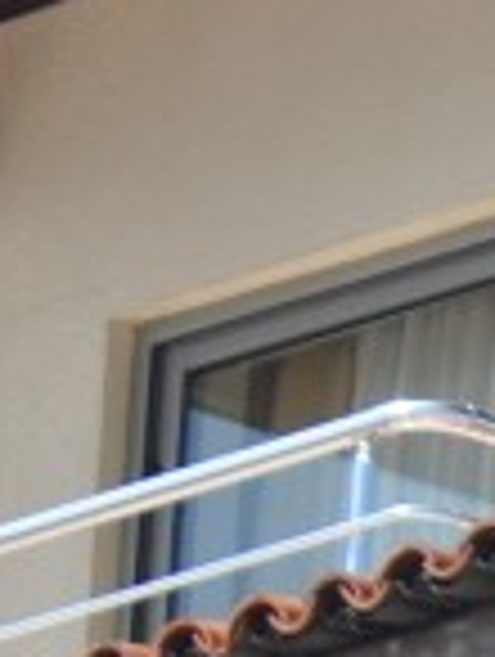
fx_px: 43079
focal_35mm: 2266
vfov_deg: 0.9
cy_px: 248
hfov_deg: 0.7
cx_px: -605
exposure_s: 1/800
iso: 200
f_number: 5.6
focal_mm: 200
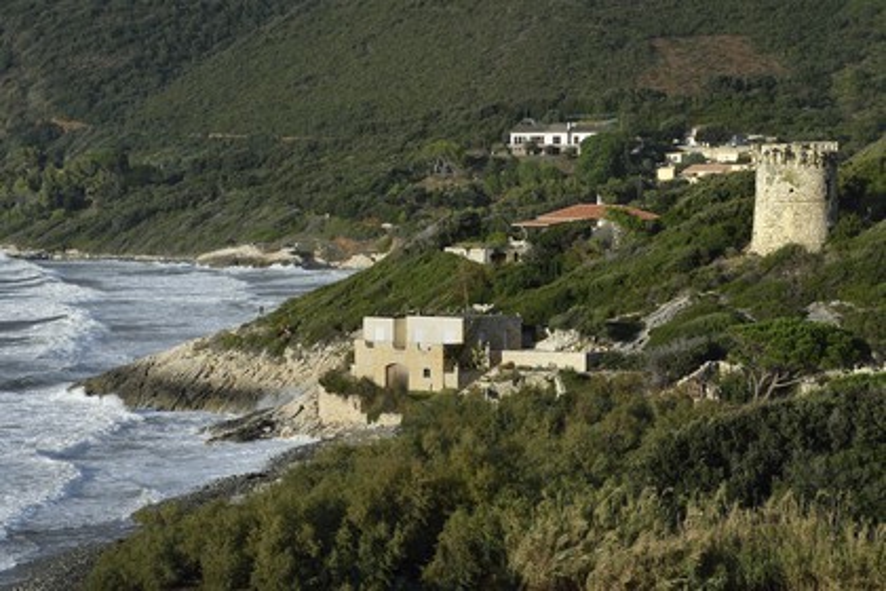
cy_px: 296
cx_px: 443
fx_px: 3002
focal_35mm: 122
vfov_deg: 11.2
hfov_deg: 16.8
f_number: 10
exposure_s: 1/320
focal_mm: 122
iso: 200
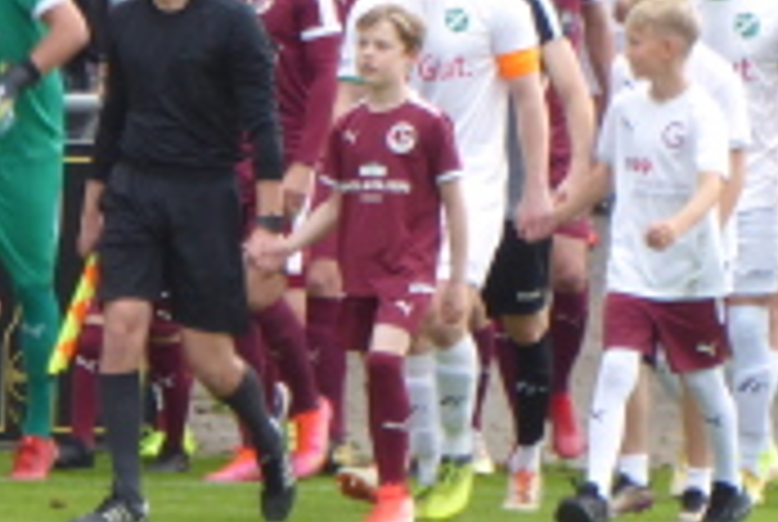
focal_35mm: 1256
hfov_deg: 1.6
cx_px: 126
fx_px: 27190
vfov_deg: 1.1
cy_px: -86
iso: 250
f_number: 6
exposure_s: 1/100
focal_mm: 83.4
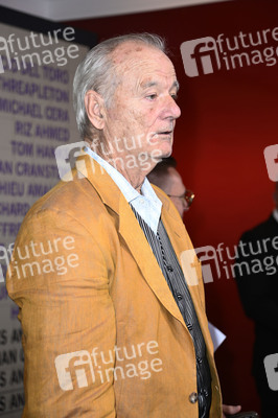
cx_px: 139
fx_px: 1137
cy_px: 209
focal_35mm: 98
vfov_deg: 20.8
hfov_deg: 13.9
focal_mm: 98
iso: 800
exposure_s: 1/250
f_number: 5.3
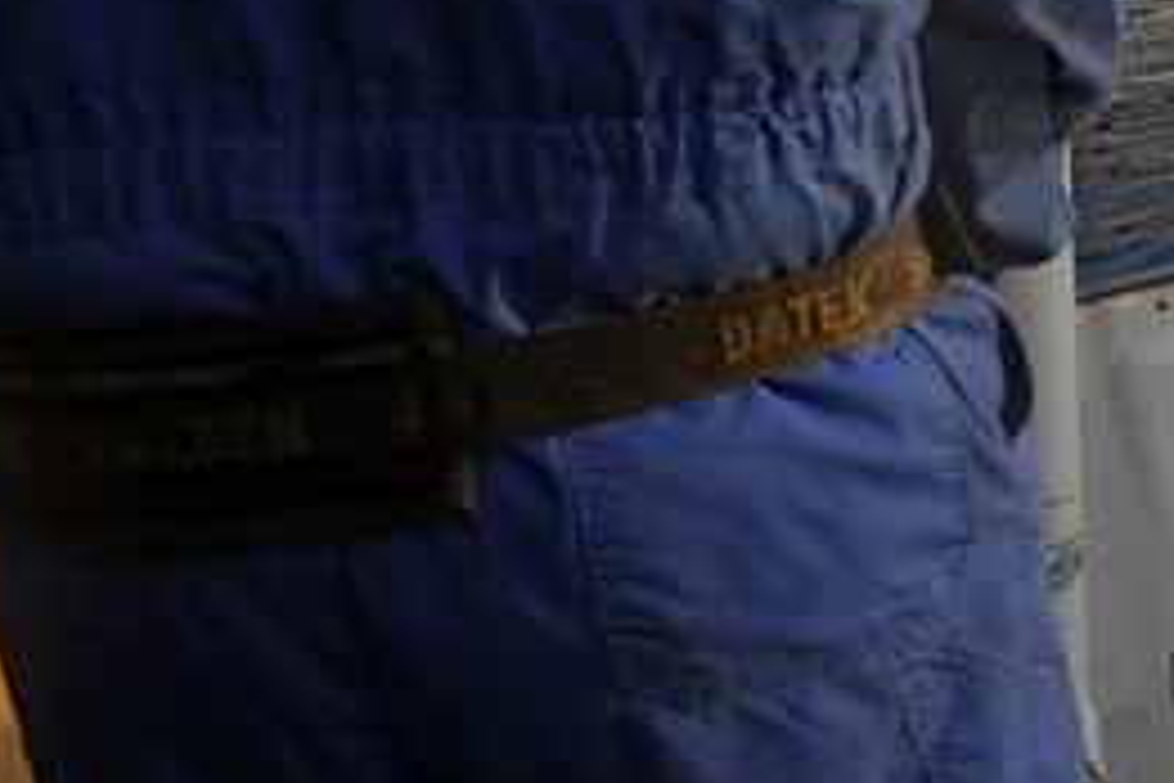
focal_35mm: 98
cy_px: -81
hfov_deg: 14.7
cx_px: 2694
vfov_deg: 13.7
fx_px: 3196
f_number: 5.6
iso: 200
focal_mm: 16
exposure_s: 1/160
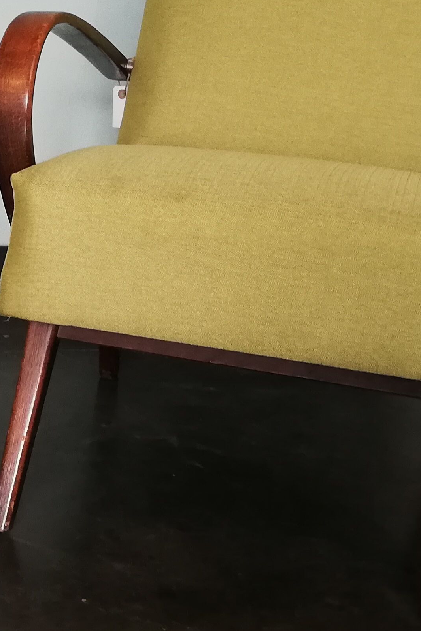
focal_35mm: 78
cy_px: 262
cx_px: -162
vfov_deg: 26.0
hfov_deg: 16.3
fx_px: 1368
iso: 200
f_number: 2.2
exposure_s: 1/33.3
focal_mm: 3.81
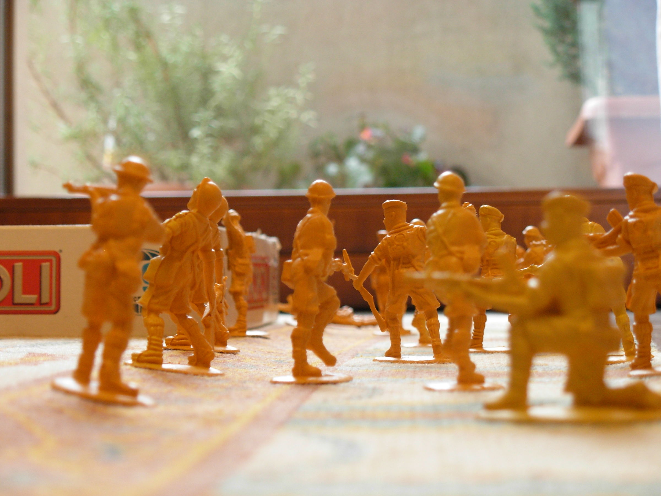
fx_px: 1699
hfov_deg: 22.0
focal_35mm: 89
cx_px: 330
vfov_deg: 16.6
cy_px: 248
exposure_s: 1/7.3
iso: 200
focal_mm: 14.7
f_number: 3.8
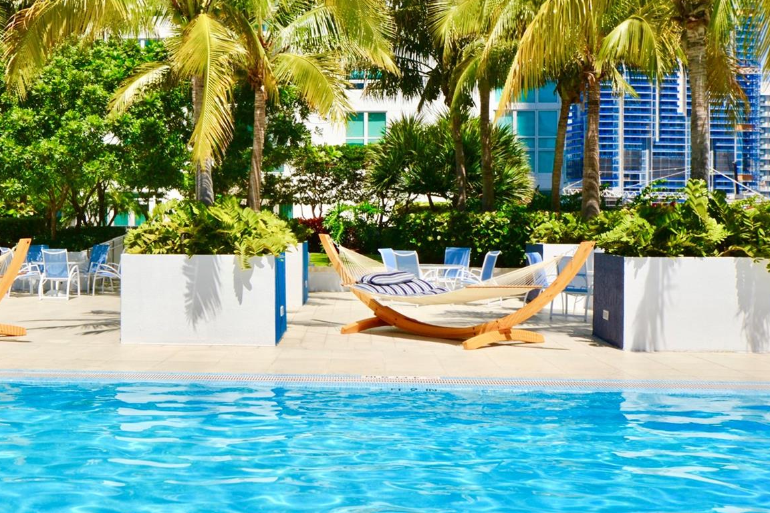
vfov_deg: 27.0
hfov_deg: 39.0
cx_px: 243
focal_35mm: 50
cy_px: 233
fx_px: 1069
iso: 100
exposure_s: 1/200
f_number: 10
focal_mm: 24
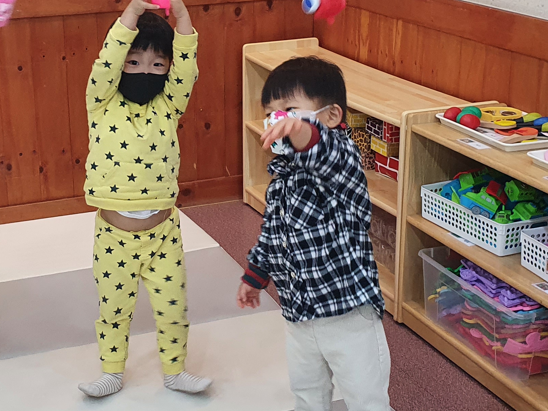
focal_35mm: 65
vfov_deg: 22.6
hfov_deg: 29.6
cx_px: 175
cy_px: 177
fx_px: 1029
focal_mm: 4.32
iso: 200
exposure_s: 1/40
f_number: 2.4
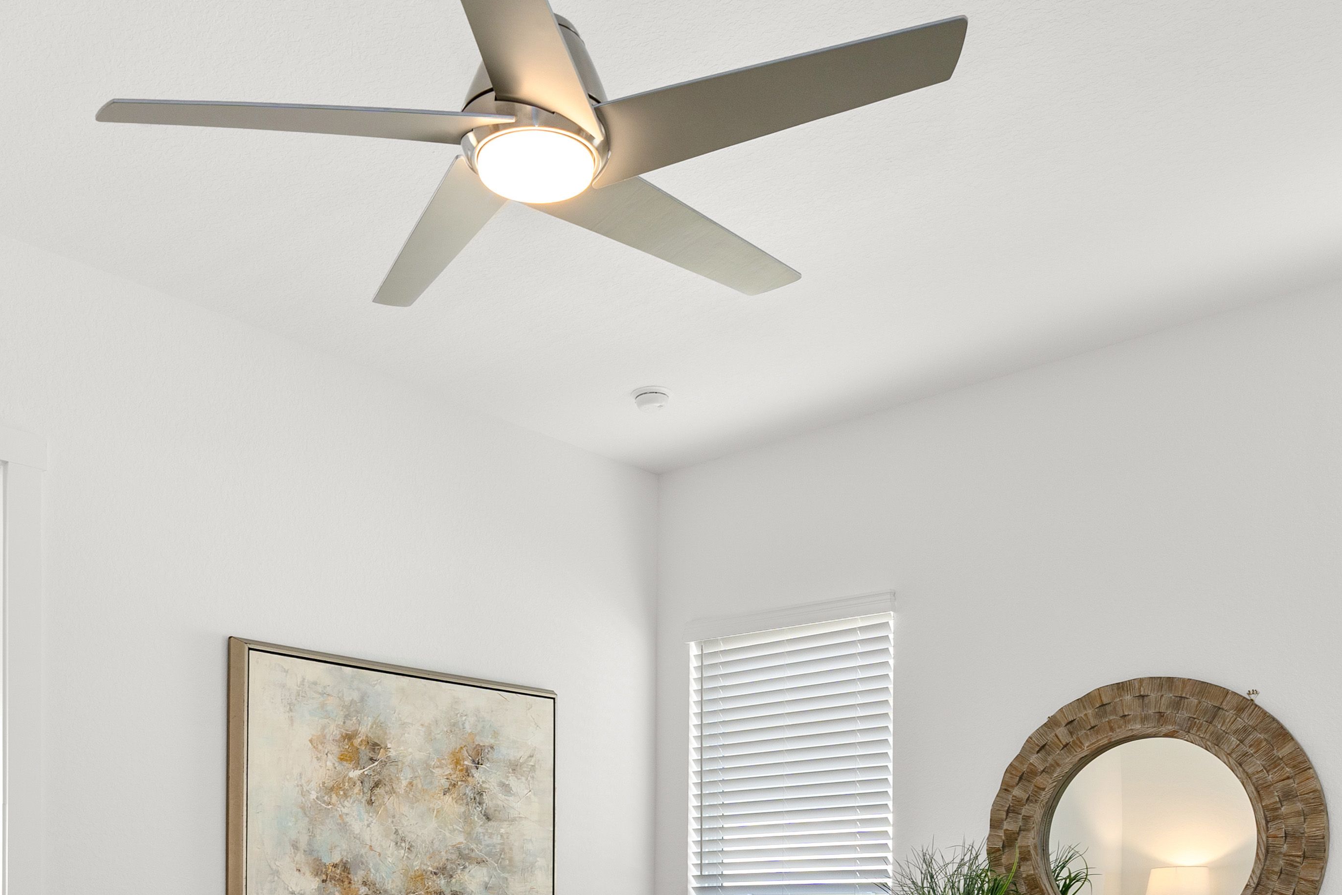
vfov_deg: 34.0
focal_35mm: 35
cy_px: 928
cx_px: 579
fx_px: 1305
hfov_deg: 54.3
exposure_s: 1/5
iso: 320
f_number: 7.1
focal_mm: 16
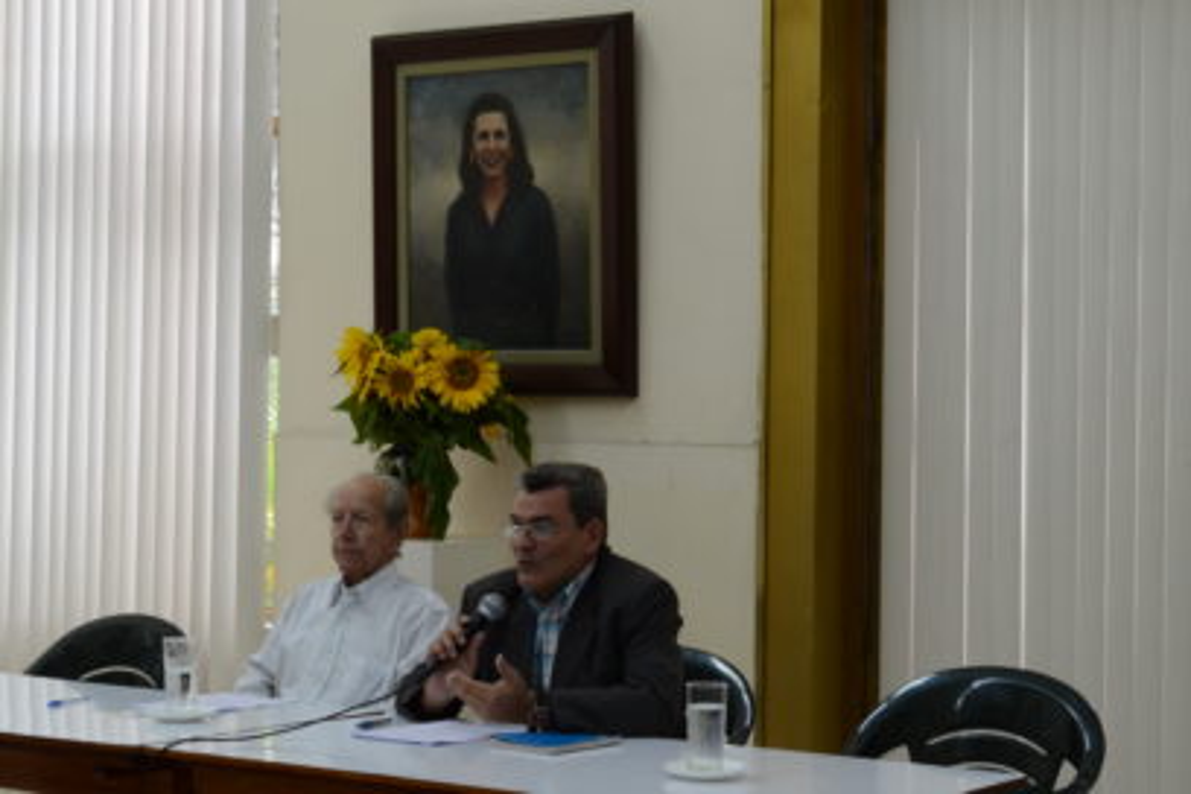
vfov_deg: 18.2
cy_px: 397
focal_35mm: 75
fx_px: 2481
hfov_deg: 27.0
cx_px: 596
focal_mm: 50
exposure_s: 1/25
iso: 800
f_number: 8
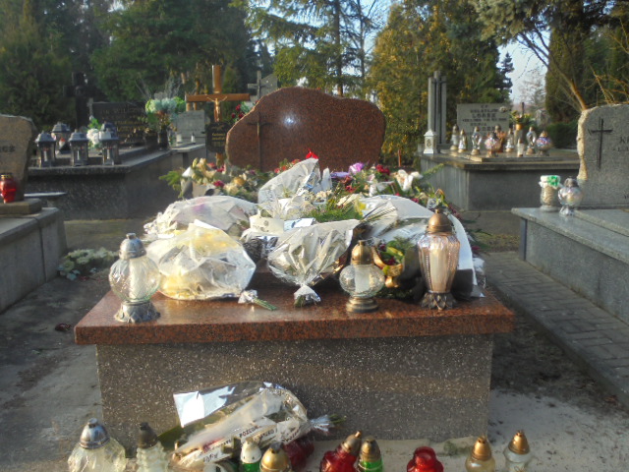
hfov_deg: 54.0
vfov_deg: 41.8
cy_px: 236
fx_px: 618
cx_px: 314
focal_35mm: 34
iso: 100
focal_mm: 6.1
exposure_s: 1/160
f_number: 4
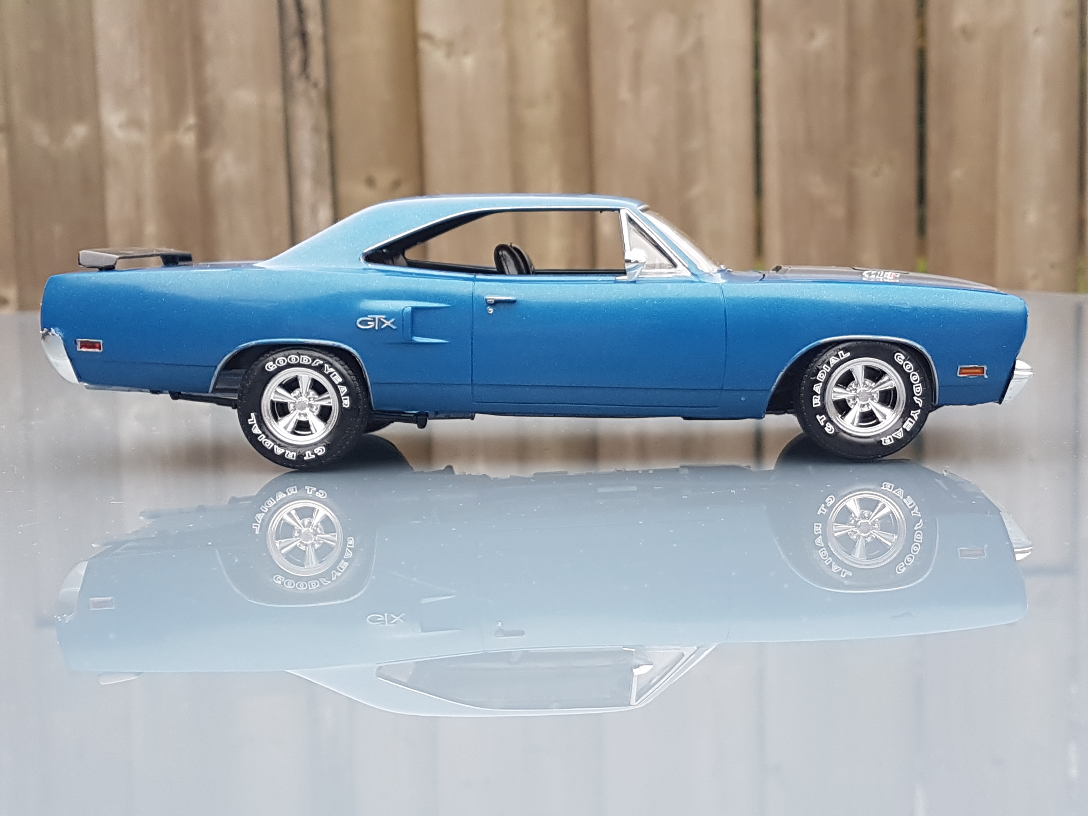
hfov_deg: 67.3
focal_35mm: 26
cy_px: 408
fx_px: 817
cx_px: 544
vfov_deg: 53.1
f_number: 1.7
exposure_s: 1/100
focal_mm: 4.2
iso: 50
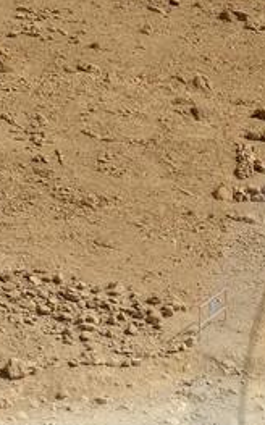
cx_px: 683
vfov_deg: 8.4
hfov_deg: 5.1
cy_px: 449
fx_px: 2870
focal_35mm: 248
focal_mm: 40
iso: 100
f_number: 8
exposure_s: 1/500
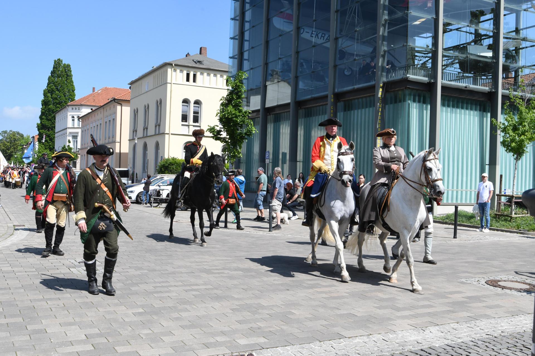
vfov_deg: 36.9
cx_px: 268
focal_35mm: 36
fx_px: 535
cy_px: 178
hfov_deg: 53.1
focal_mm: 24
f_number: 16
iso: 640
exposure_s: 1/320
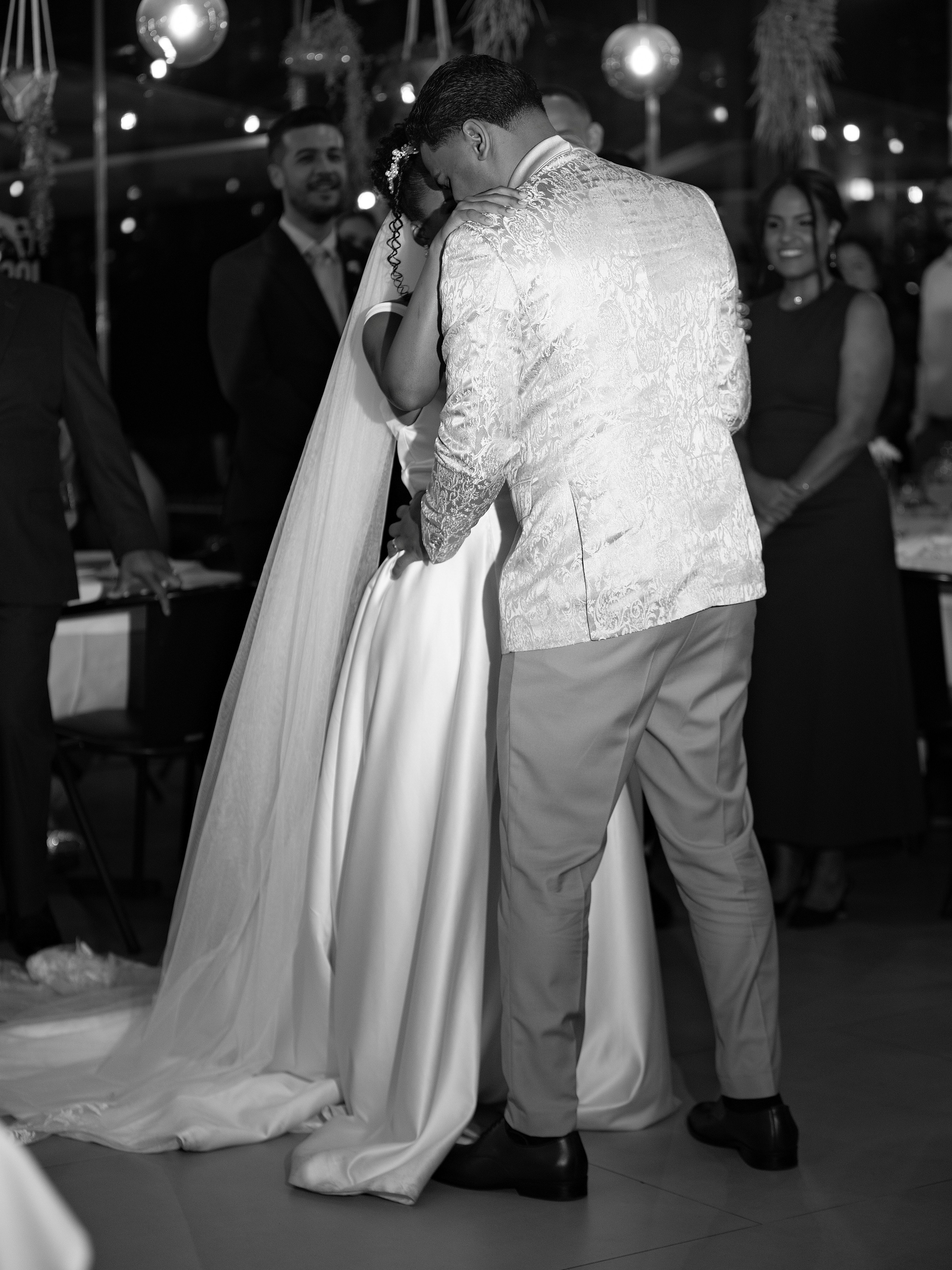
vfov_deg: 25.7
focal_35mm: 76
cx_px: 475
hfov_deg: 19.4
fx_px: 2787
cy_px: 599
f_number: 2.8
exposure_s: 1/160
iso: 640
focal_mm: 70
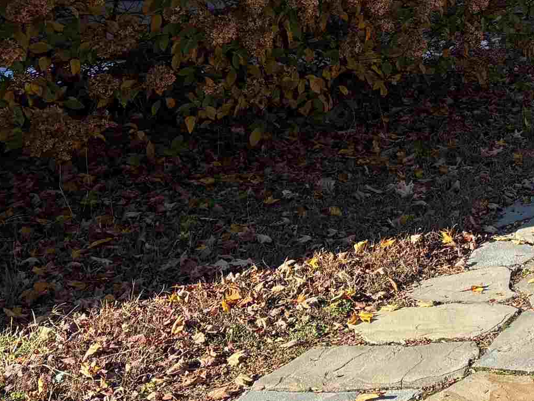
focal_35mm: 78
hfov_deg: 22.2
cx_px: 714
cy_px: -68
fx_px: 1203
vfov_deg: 18.0
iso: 50
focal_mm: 5.96
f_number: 1.6
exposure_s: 1/1047
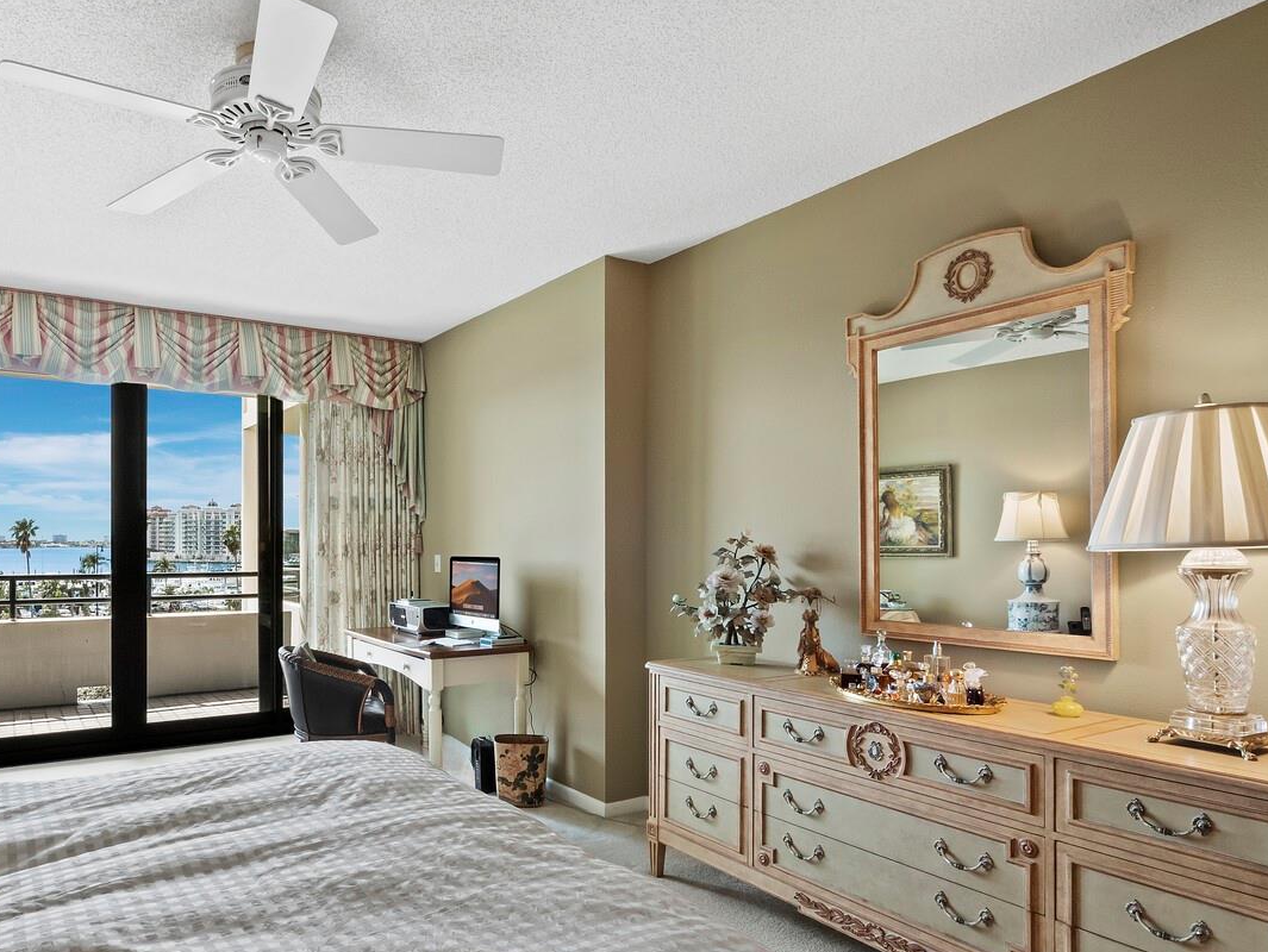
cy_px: 513
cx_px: 441
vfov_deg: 63.4
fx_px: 770
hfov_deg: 76.9
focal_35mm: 21
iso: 400
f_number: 11
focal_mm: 7
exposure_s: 1/4
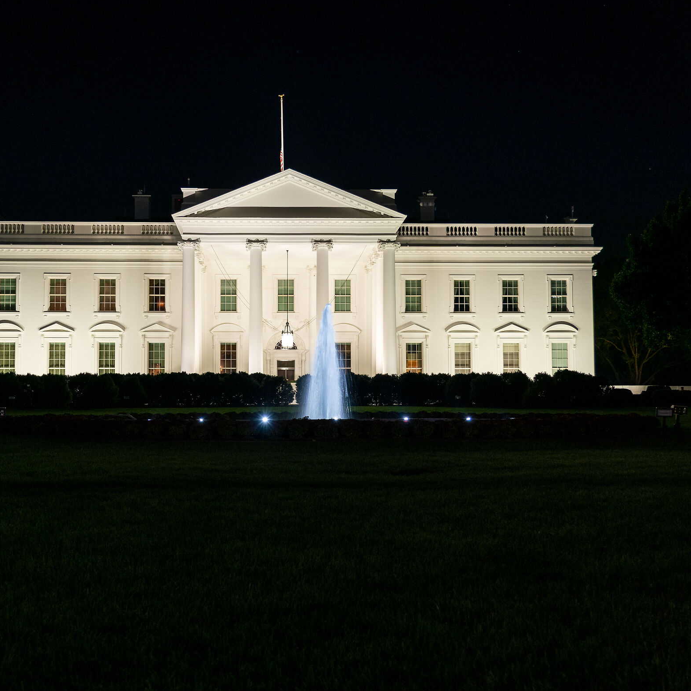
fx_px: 971
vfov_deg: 39.2
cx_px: 296
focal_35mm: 43
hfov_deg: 39.1
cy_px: 350
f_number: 4
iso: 500
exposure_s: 1/10
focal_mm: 33
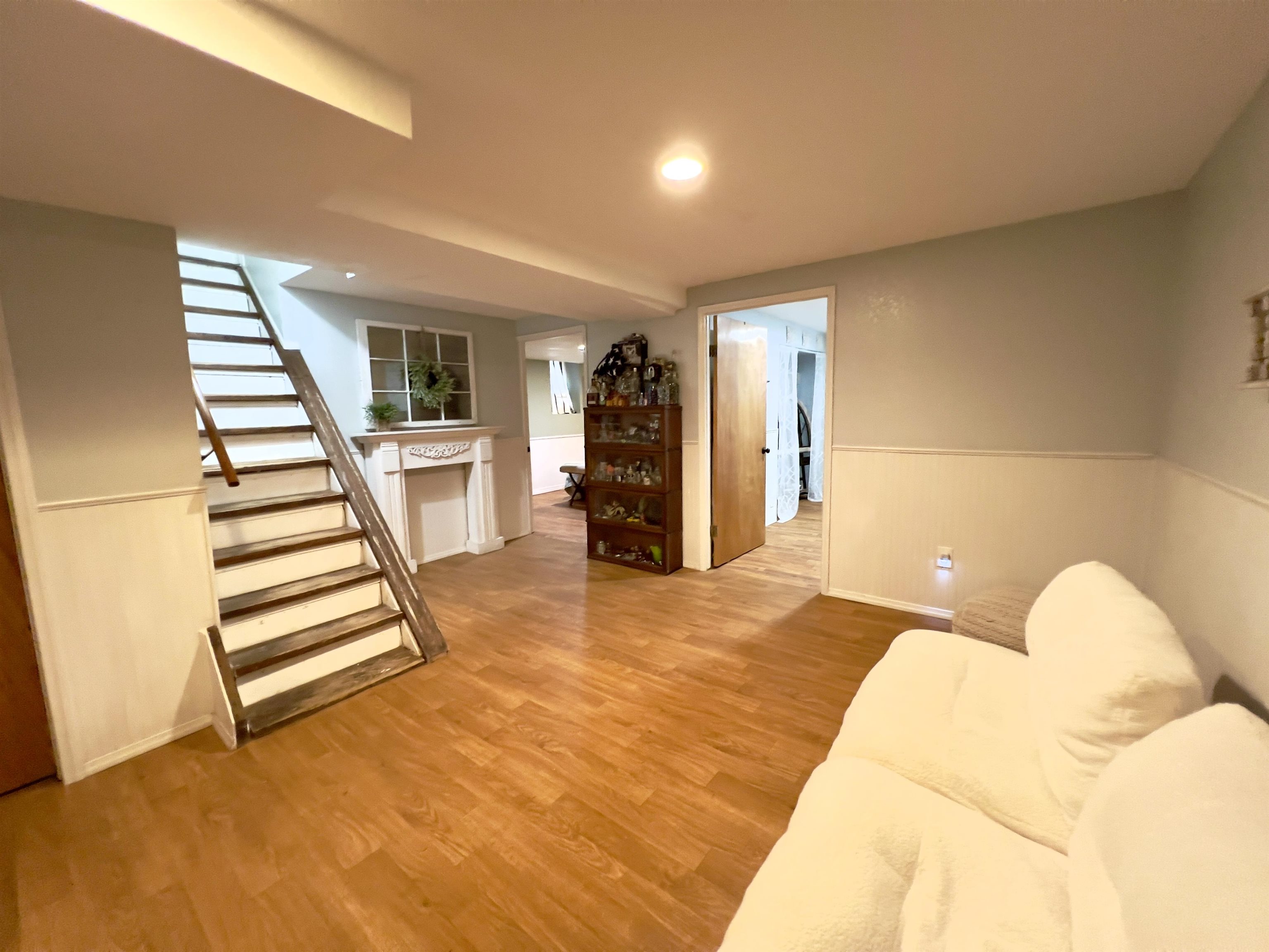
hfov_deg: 106.2
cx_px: 634
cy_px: 476
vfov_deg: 89.9
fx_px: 477
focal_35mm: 13
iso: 800
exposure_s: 1/60
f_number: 1.8
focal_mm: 1.57
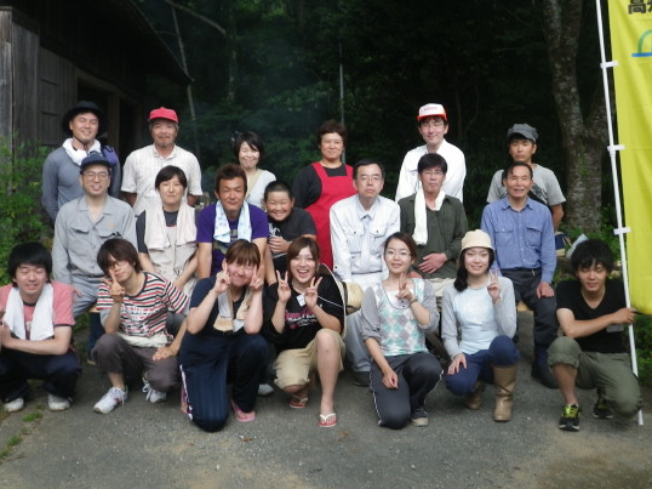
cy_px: 211
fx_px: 941
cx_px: 328
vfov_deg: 29.1
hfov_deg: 38.2
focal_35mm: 50
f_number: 4.2
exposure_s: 1/60
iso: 80
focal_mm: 7.5
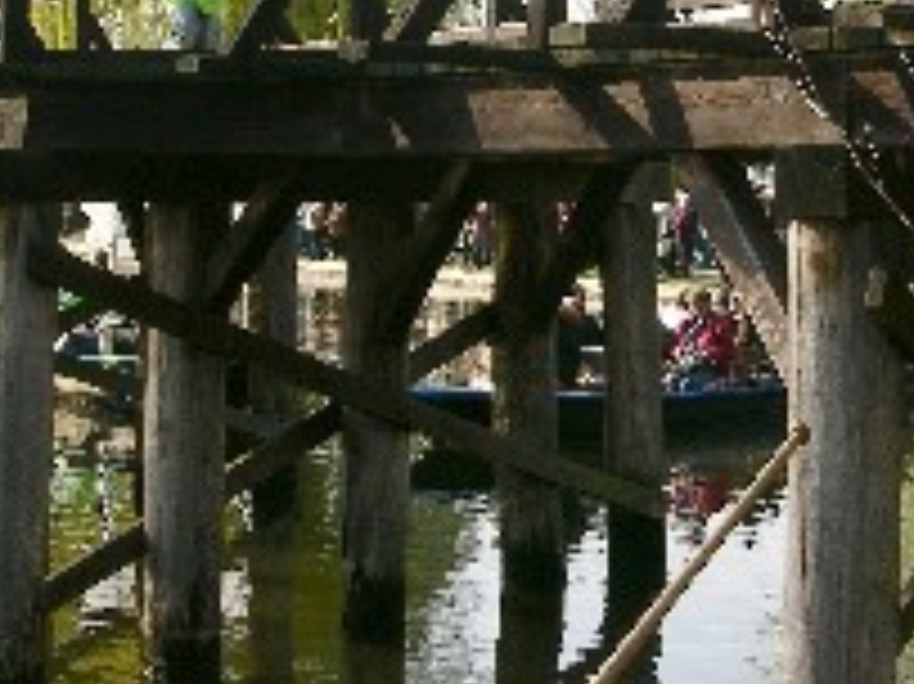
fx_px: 2665
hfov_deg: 19.4
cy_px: 166
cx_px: 619
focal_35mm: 101
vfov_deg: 14.6
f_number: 7.1
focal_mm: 8.9
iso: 50
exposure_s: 1/91
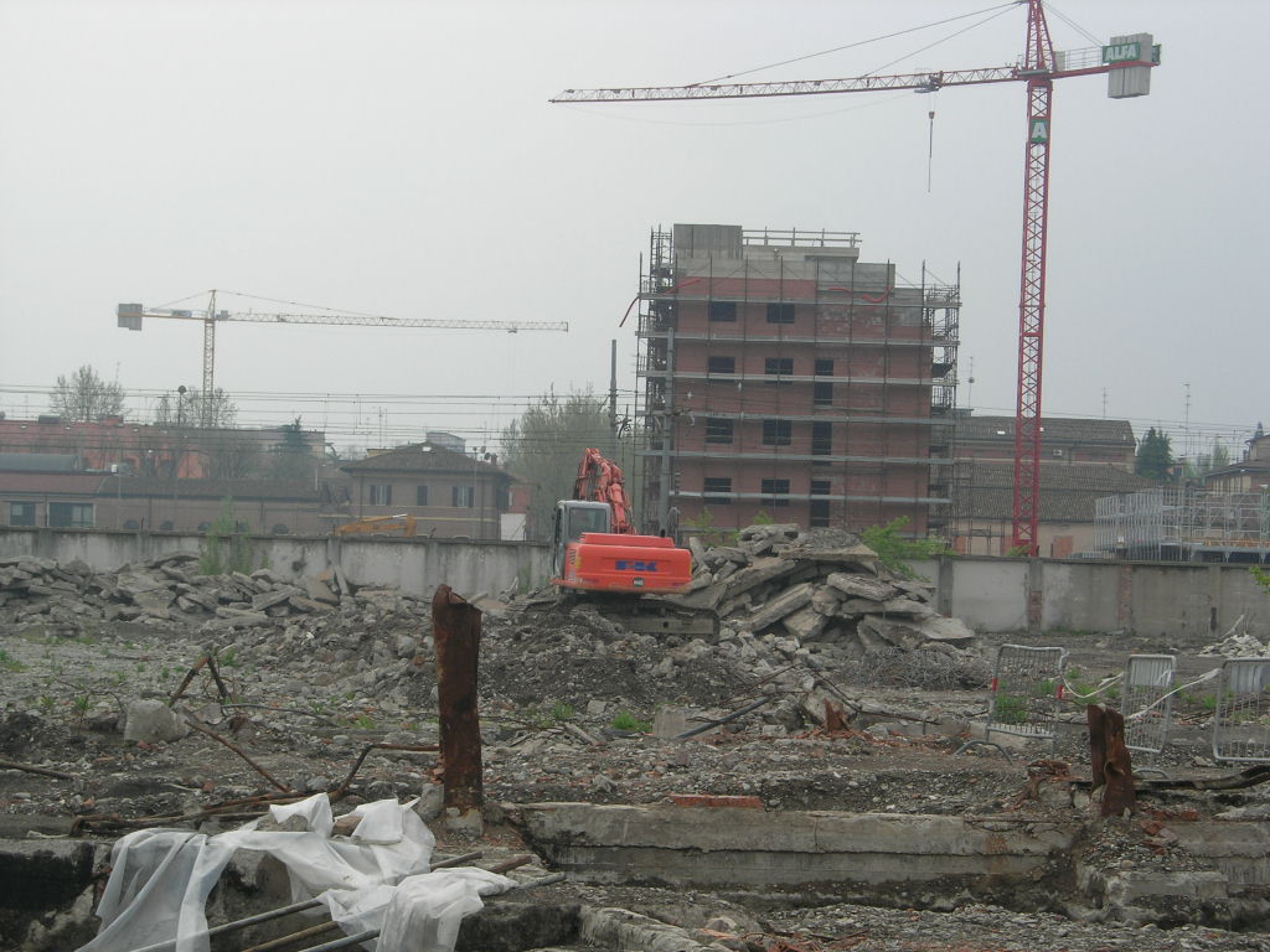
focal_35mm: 113
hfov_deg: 17.4
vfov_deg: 13.1
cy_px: 476
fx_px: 4146
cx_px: 635
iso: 64
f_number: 8.2
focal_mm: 23.4
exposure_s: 1/176
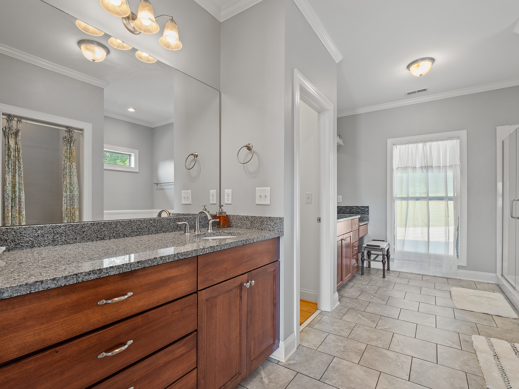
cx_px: 260
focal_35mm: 16
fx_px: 240
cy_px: 194
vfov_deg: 78.1
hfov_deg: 94.5
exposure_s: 1/5
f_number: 5.6
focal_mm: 8
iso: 200
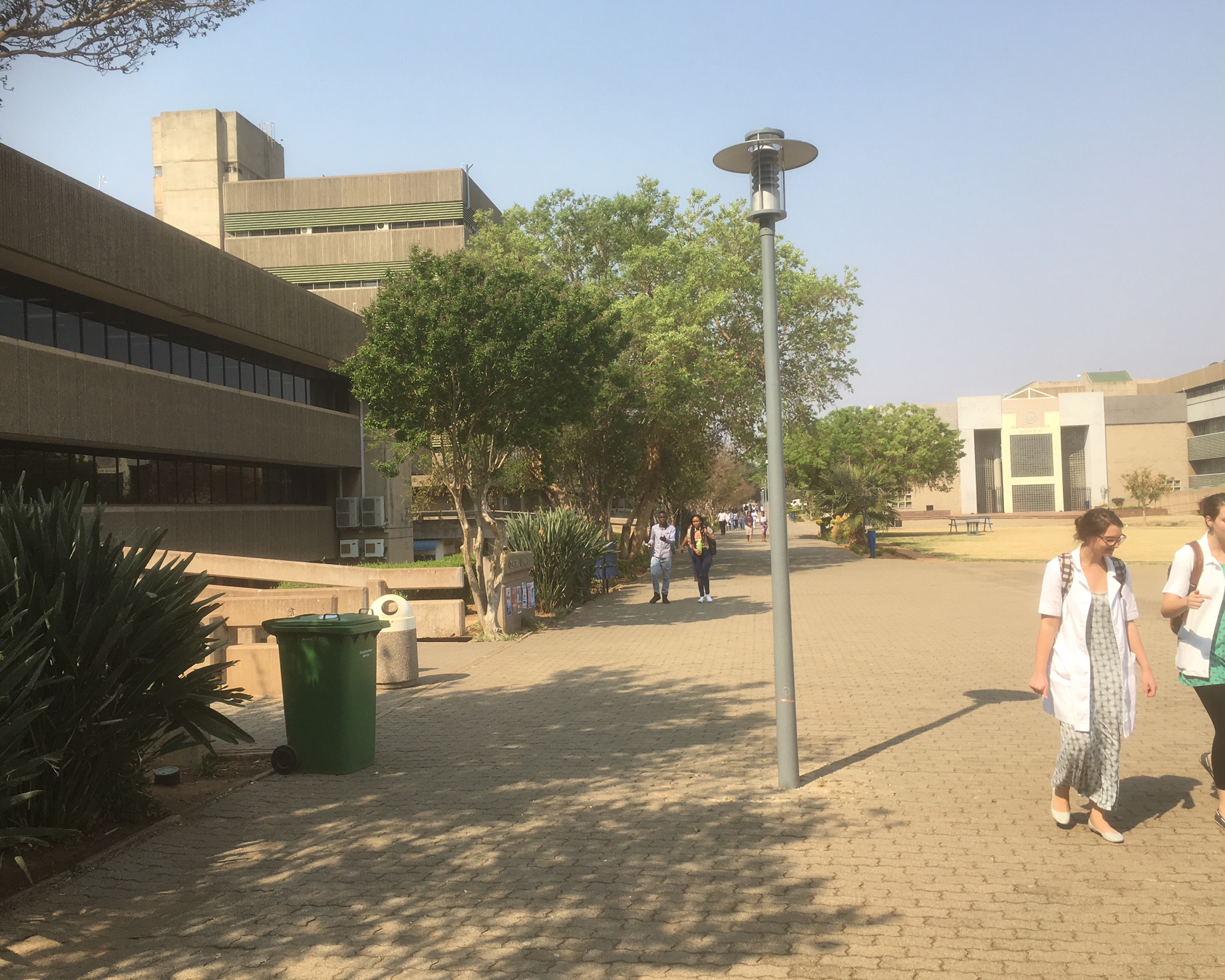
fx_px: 1124
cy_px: 484
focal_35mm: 31
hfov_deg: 57.2
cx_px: 617
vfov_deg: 47.1
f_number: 2.2
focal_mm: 4.15
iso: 25
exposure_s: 1/845
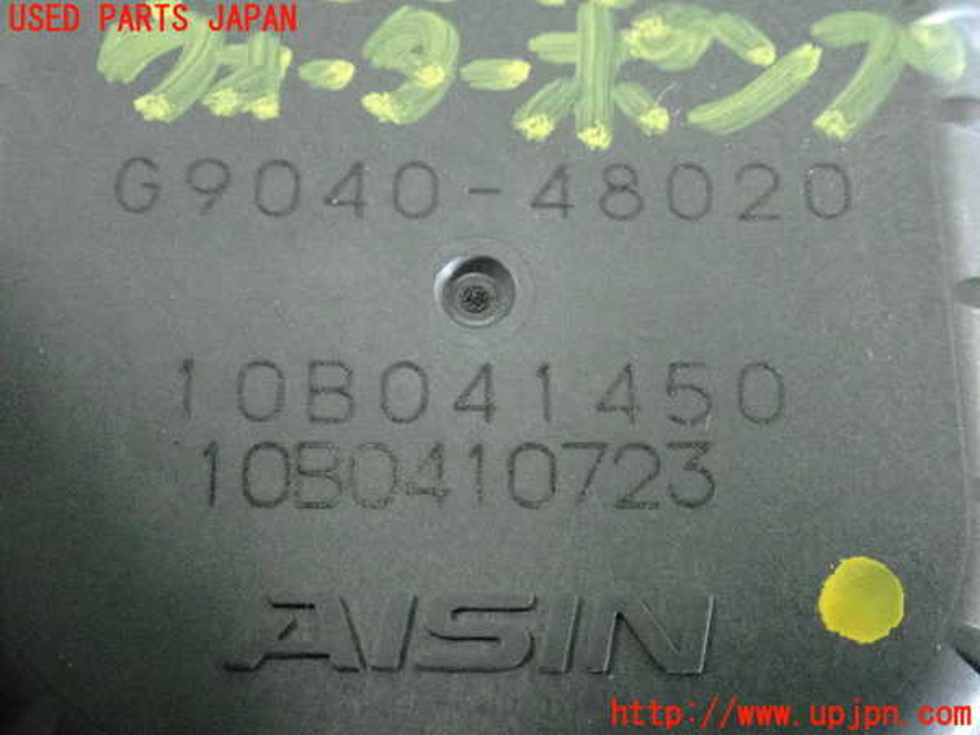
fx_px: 1642
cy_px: 368
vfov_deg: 25.2
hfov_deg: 33.2
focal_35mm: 58
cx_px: 490
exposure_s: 1/125
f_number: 3.5
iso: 5000
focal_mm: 10.35
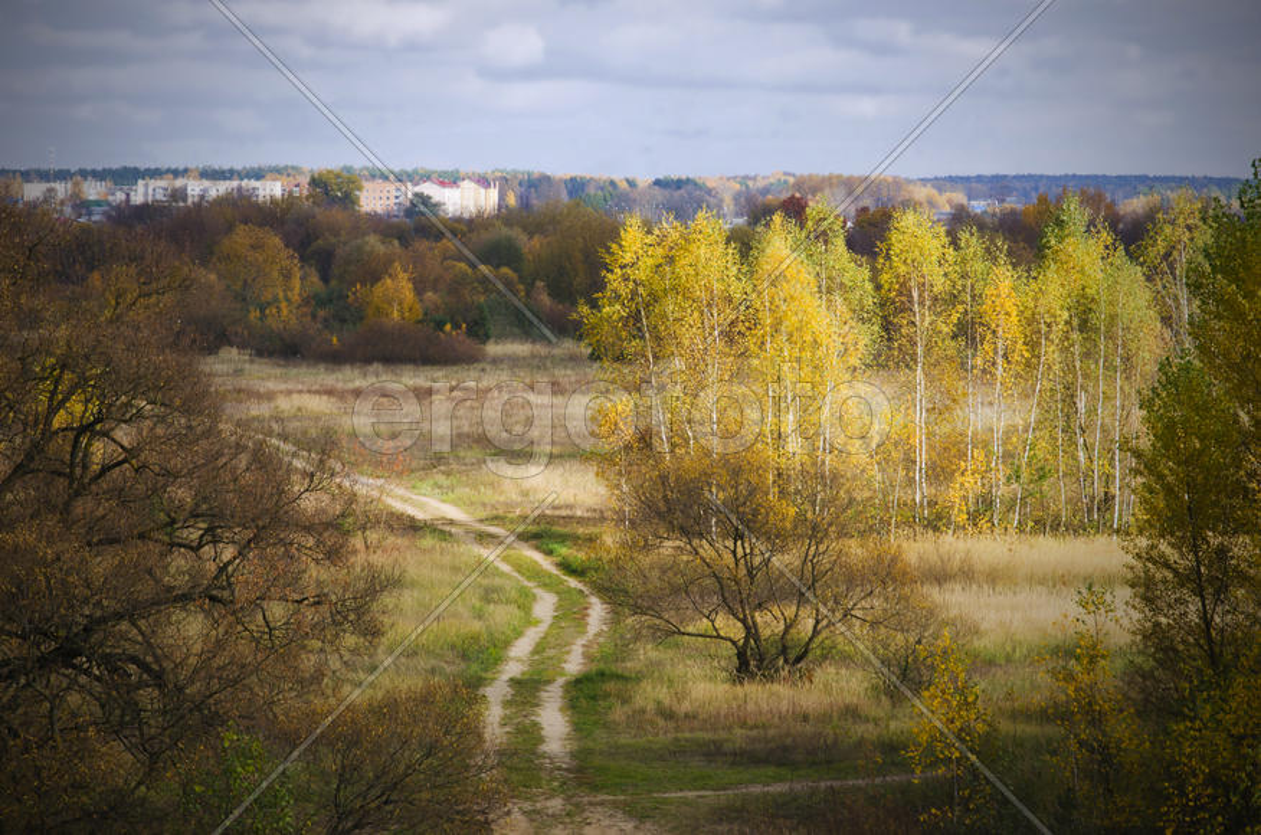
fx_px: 5505
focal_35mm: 158
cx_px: 630
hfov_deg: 13.1
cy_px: 418
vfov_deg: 8.7
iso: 200
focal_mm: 105
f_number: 13
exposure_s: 1/160
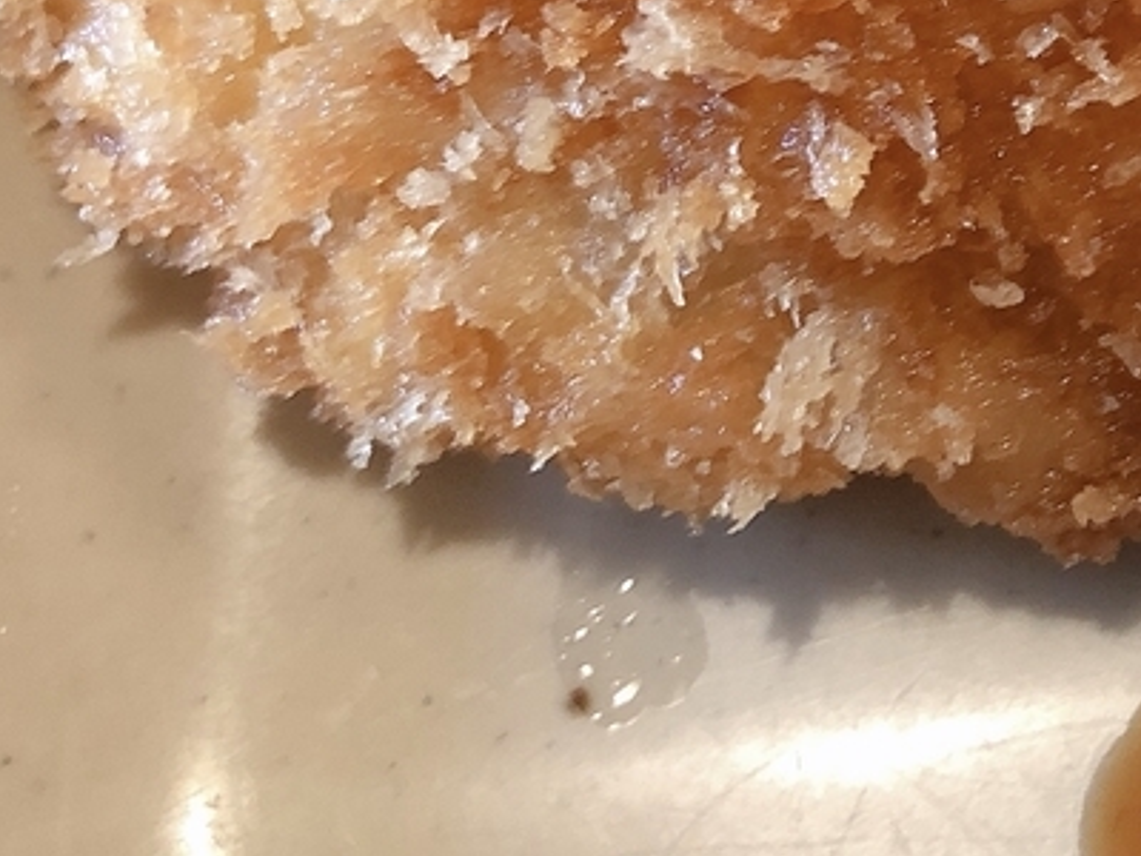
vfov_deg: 16.7
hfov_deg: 21.8
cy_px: -228
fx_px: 2769
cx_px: 1312
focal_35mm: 84
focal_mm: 3.99
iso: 64
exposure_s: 1/15
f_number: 1.8
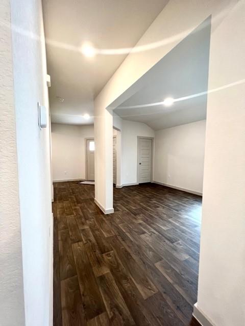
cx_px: 122
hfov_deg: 89.9
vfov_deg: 106.2
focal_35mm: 13
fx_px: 123
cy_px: 163
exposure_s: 1/60
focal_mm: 1.57
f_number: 1.8
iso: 160
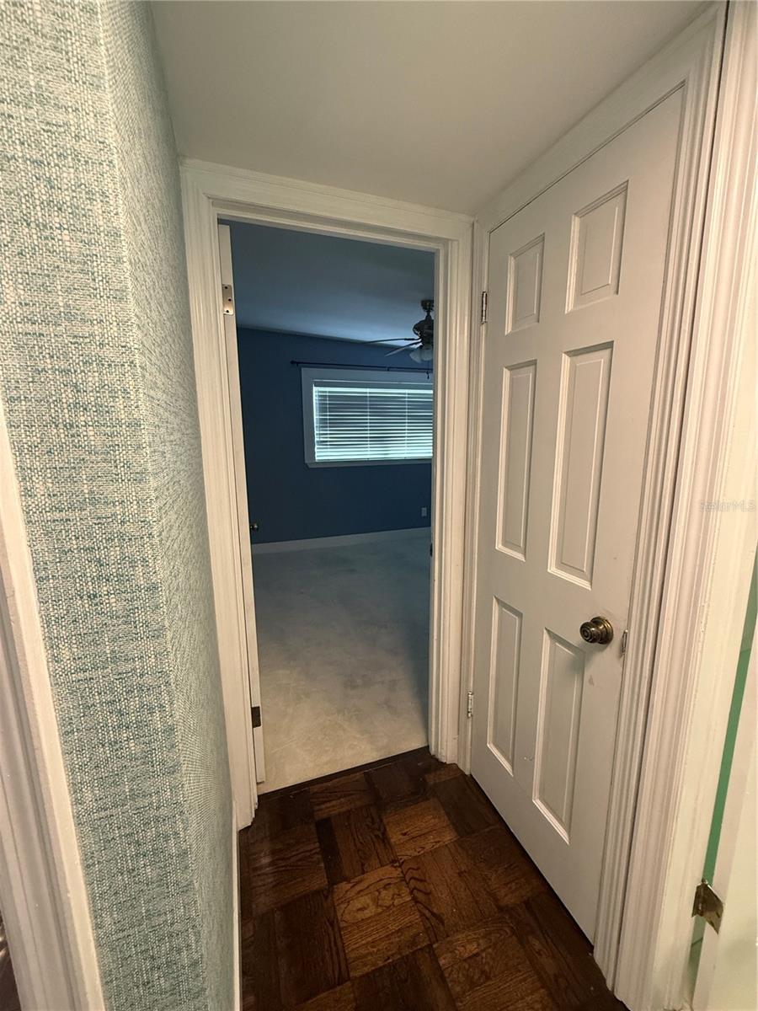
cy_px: 506
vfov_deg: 102.1
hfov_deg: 85.7
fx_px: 409
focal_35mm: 14
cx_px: 379
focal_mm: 2.22
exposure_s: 1/60
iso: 320
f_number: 2.2
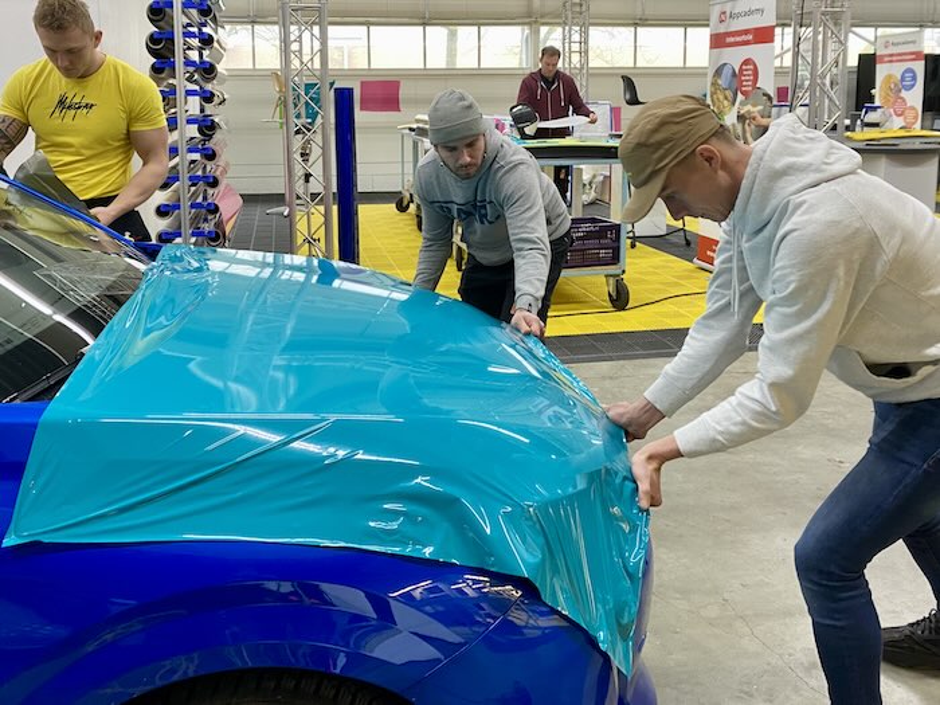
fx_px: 706
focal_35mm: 26
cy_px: 352
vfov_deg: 53.1
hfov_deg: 67.3
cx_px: 470
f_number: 1.8
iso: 160
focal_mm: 4.25
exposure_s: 1/50
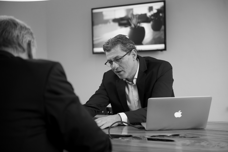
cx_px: 114
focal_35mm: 62
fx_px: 393
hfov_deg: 32.4
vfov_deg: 21.9
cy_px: 76
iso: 800
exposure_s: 1/160
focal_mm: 62
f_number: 2.8
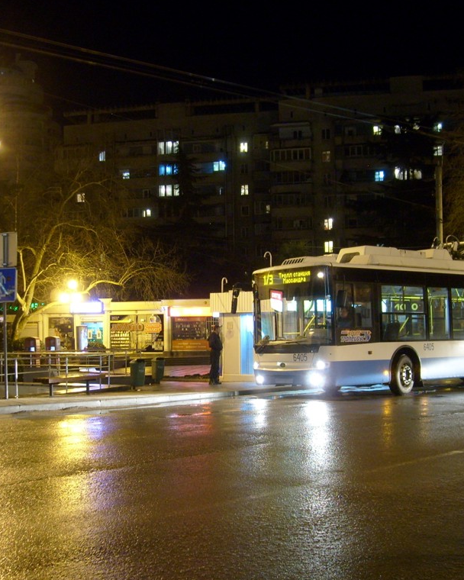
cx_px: 264
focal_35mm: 46
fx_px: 790
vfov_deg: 40.3
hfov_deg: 32.7
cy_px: 291
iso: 80
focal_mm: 5.8
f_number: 2.8
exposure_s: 1/1.43
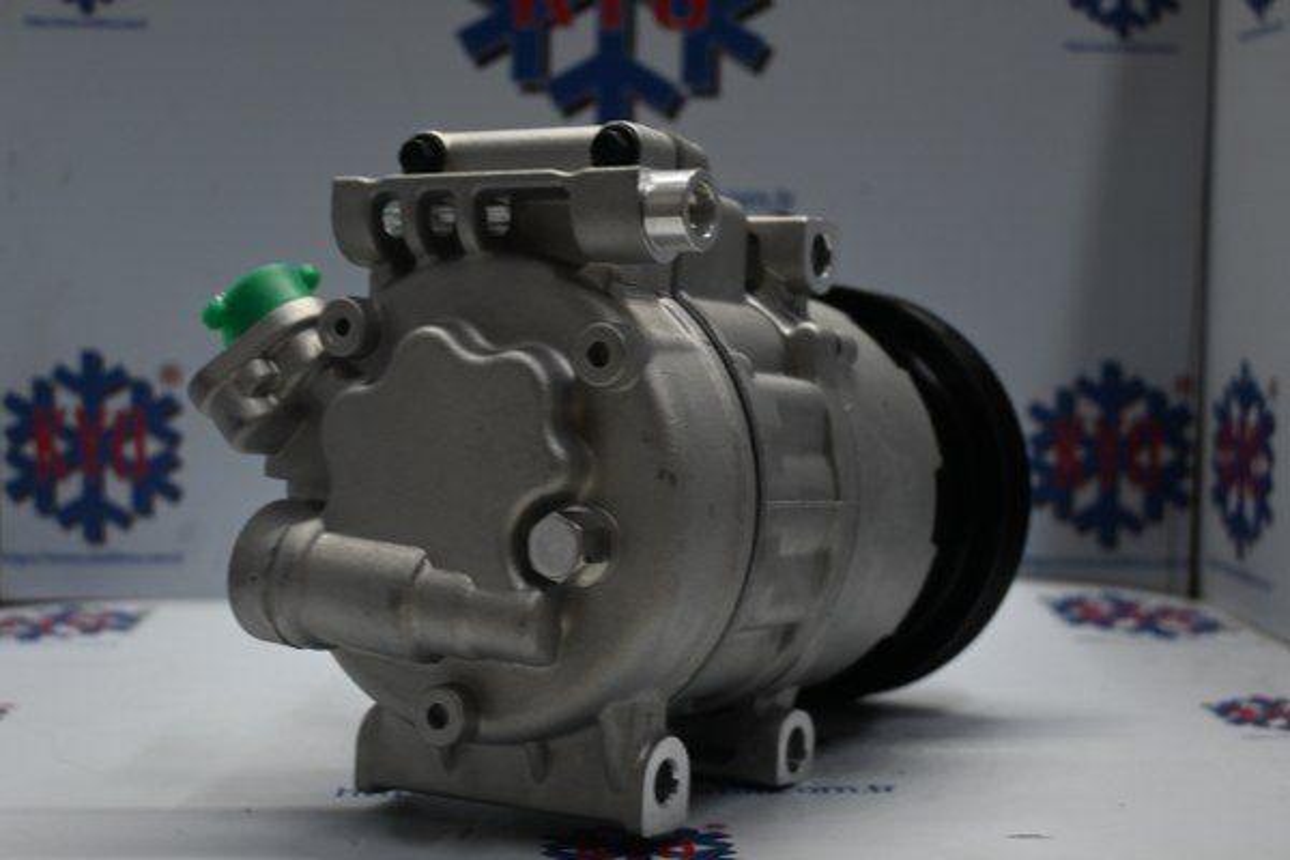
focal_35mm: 51
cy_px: 430
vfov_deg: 26.5
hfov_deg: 38.9
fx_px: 1827
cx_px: 645
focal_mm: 34
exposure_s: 1/50
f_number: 5
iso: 400
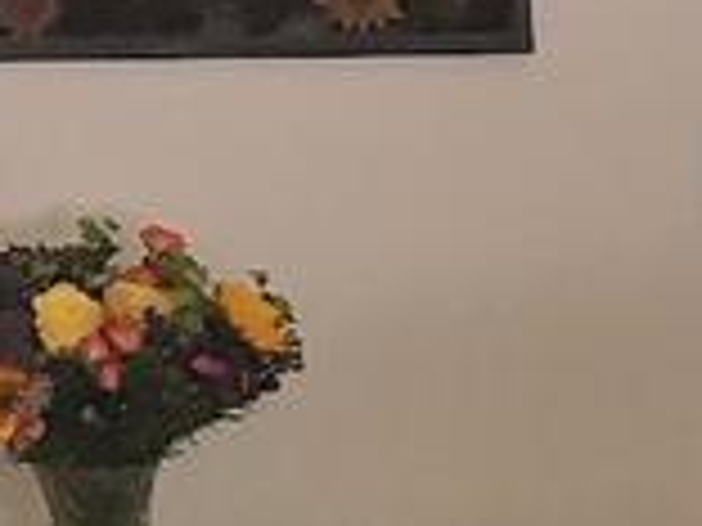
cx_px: 1746
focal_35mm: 190
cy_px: 985
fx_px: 3853
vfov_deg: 7.6
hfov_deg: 9.2
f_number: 2.2
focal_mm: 4.15
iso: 50
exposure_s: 1/30
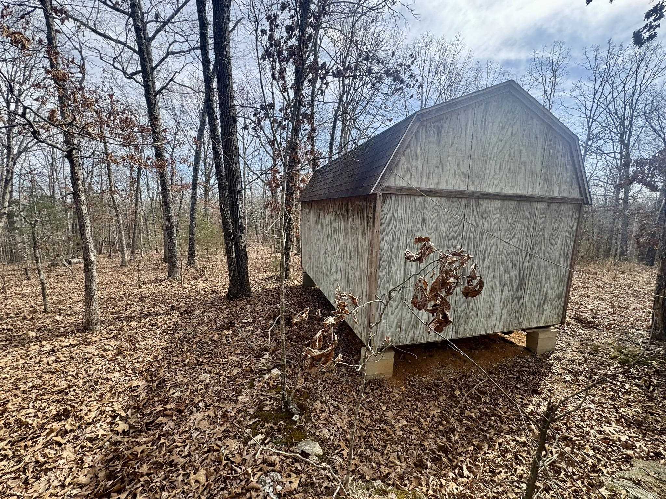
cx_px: 333
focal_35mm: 14
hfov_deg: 102.1
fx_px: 269
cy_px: 250
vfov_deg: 85.7
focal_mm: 2.22
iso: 40
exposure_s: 1/359
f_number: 2.2
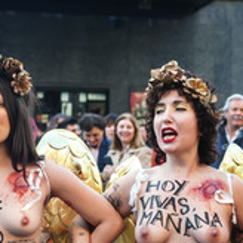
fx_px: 1056
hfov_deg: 13.0
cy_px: 196
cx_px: 239
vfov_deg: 13.1
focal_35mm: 133
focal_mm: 38
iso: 800
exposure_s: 1/250
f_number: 3.5
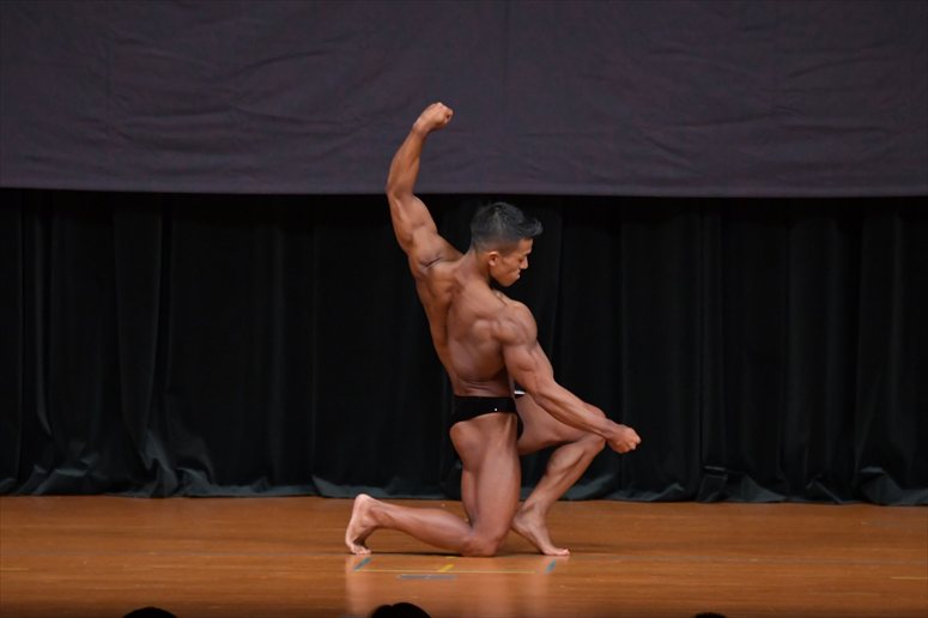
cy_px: 309
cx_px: 464
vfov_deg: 4.8
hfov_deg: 7.2
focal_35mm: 285
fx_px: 7343
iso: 4000
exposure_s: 1/400
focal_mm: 190
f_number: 5.6
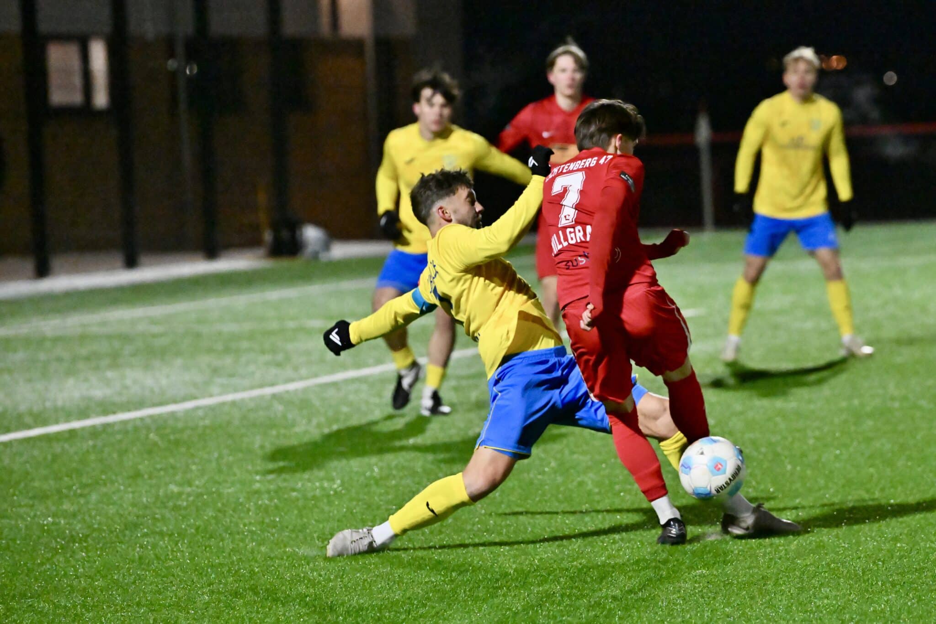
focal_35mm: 180
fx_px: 4679
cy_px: 312
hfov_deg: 11.4
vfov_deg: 7.6
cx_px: 468
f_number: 3.5
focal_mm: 180
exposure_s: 1/1250
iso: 10000
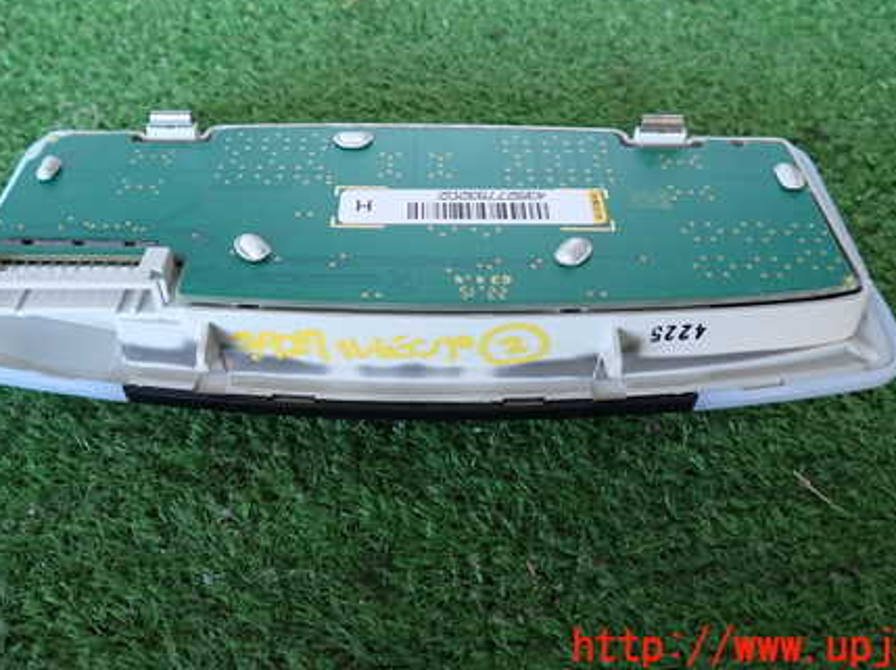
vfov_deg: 40.0
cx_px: 418
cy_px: 205
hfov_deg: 52.6
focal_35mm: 35
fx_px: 905
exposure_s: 1/50
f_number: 2
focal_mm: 4.5
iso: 200
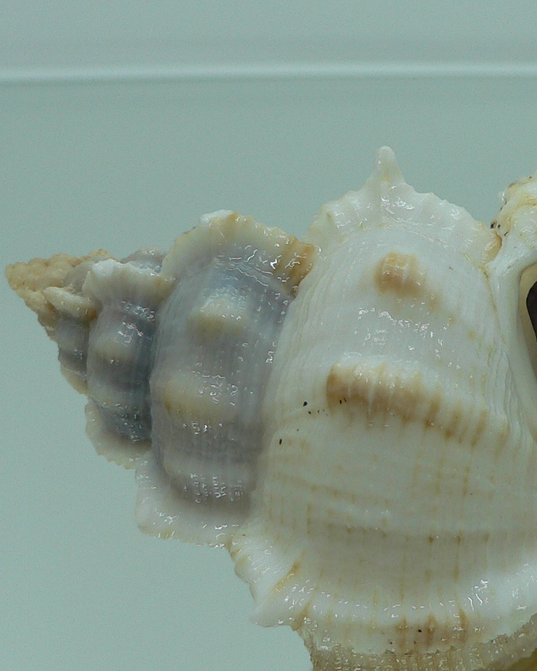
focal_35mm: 64
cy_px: 389
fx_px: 1271
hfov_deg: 23.3
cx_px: 479
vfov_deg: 29.5
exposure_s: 1/60
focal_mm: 4.6
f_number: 2.8
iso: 80
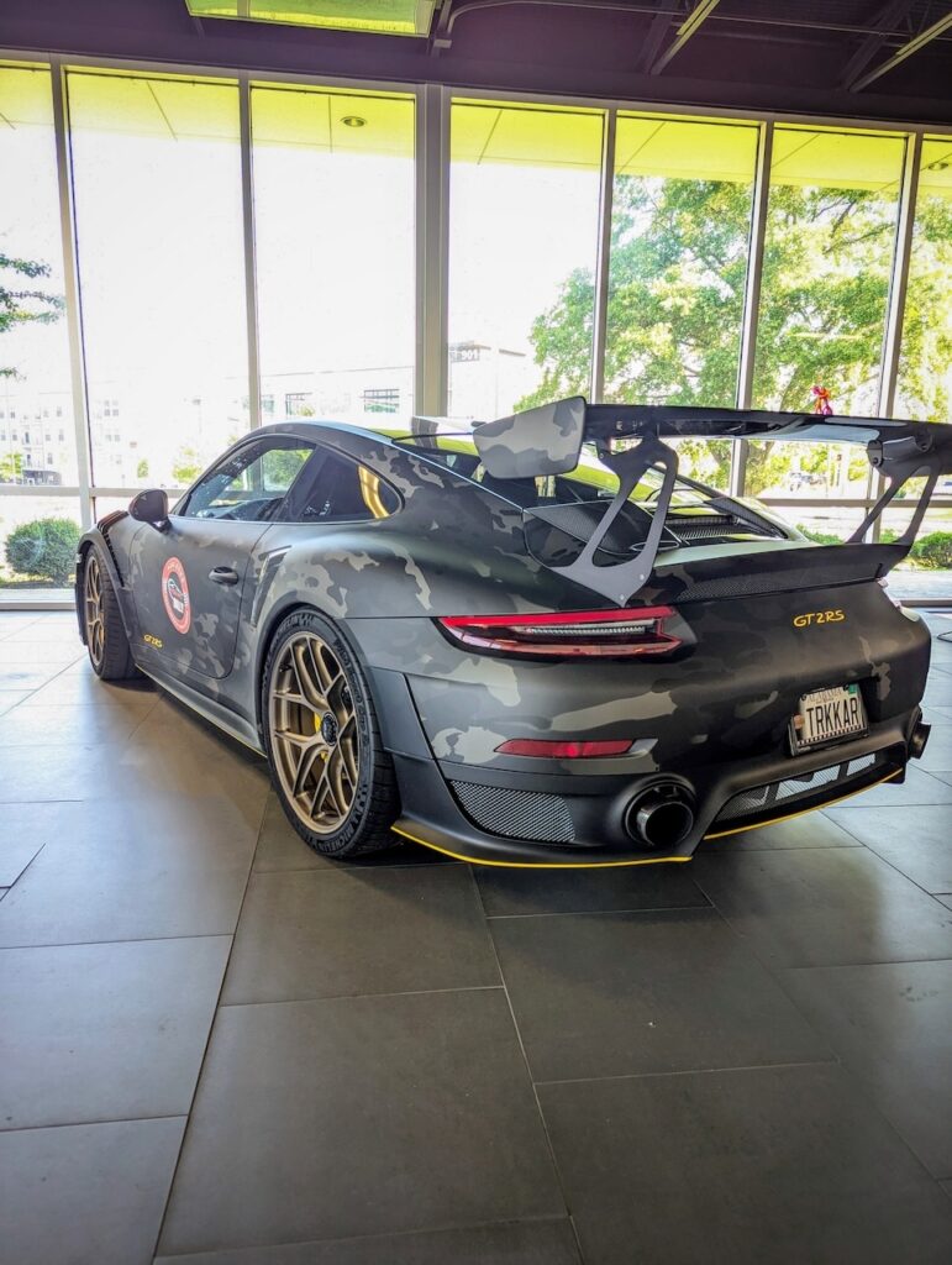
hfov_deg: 56.9
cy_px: 632
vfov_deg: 71.5
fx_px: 878
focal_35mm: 24
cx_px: 476
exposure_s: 1/25
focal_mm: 6.81
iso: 84
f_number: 1.9
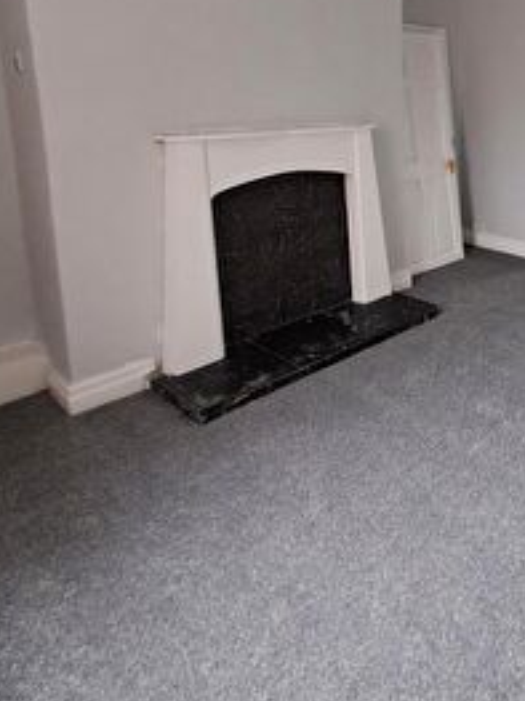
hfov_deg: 46.2
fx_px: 526
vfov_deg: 64.0
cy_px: 191
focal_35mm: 26
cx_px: 501
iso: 320
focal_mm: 1.42
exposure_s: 1/25
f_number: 2.2
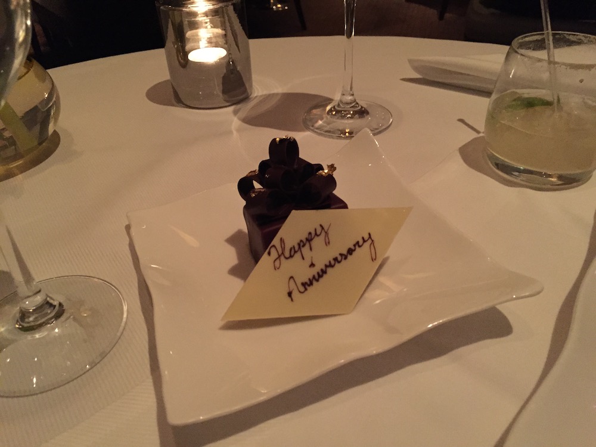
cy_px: 224
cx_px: 298
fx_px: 499
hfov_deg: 61.7
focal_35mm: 29
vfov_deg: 48.2
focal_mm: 4.15
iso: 640
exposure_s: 1/15
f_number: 2.2
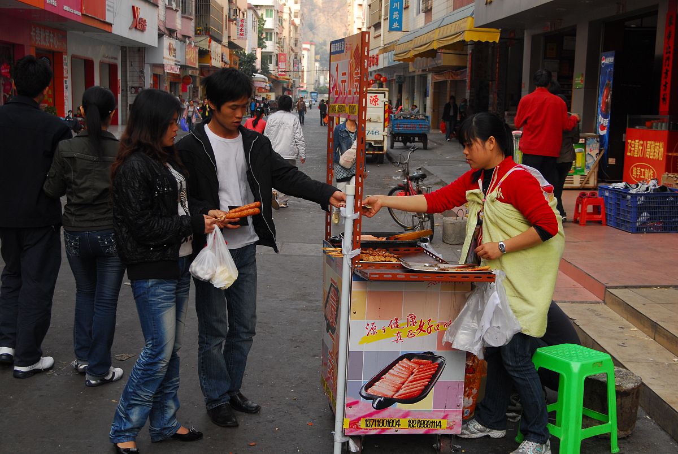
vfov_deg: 28.1
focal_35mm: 48
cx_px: 339
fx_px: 905
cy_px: 227
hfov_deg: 41.1
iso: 280
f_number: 4
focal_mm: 32
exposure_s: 1/200
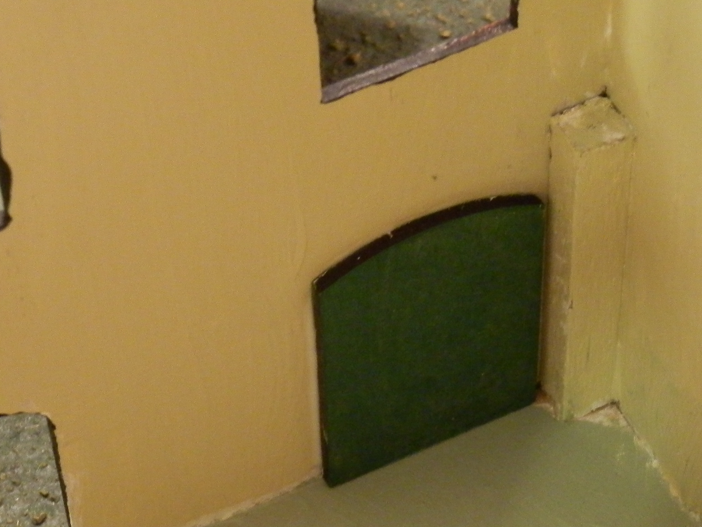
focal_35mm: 126
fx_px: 2555
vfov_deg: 11.7
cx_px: 407
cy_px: 373
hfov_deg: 15.6
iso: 400
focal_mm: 10.99
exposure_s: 1/8
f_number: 3.7
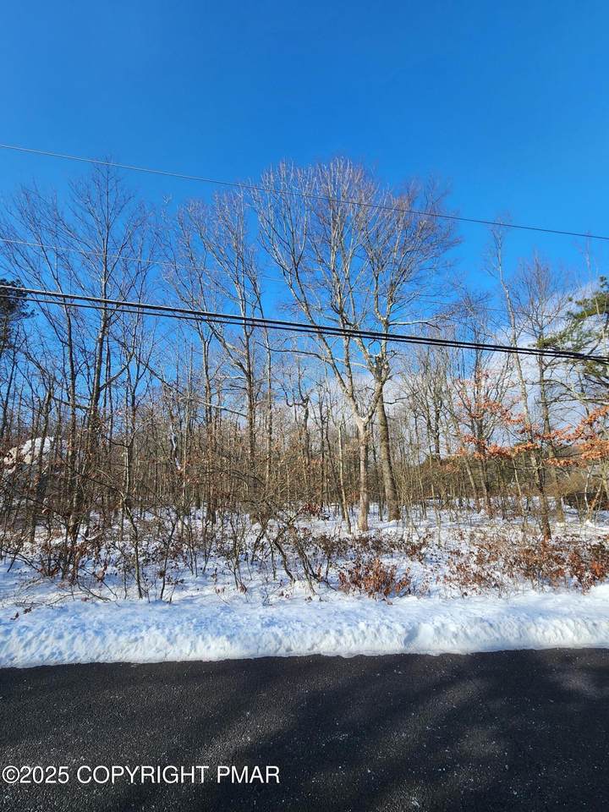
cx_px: 304
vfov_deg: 106.2
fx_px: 305
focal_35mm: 13
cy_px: 406
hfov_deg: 89.9
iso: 50
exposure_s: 1/1013
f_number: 2.2
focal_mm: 2.2
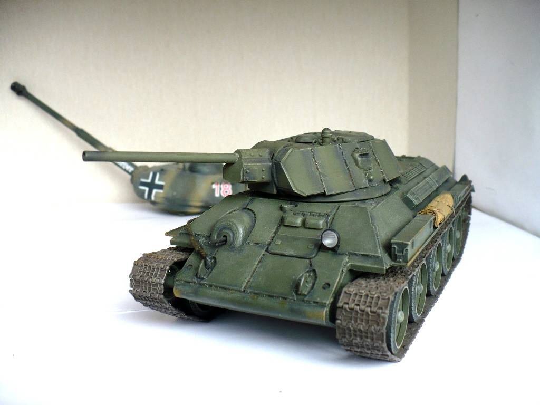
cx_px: 270
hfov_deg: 50.1
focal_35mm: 37
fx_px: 577
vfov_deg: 38.7
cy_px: 202
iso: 100
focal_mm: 6.1
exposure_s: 1/50
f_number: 2.8
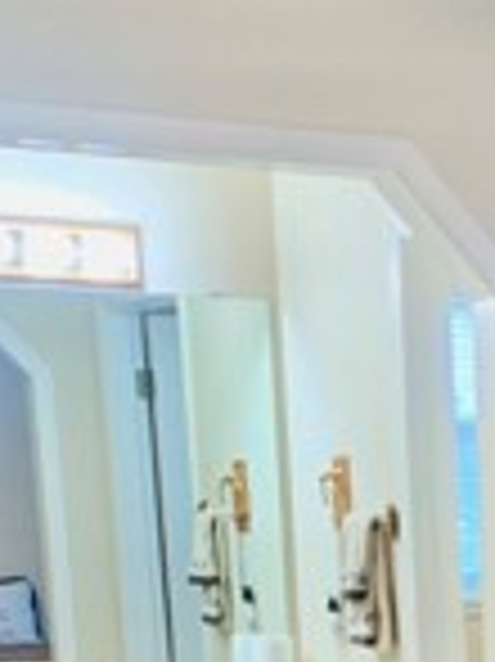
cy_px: 1144
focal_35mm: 113
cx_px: 774
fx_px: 2158
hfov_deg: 12.4
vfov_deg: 15.3
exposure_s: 1/60
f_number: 1.8
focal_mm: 4.25
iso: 320
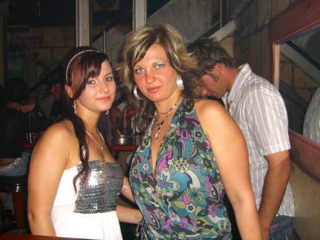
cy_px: 120
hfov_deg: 49.0
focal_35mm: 38
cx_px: 160
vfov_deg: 37.7
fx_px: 351
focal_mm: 7.9
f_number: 2.8
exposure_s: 1/60
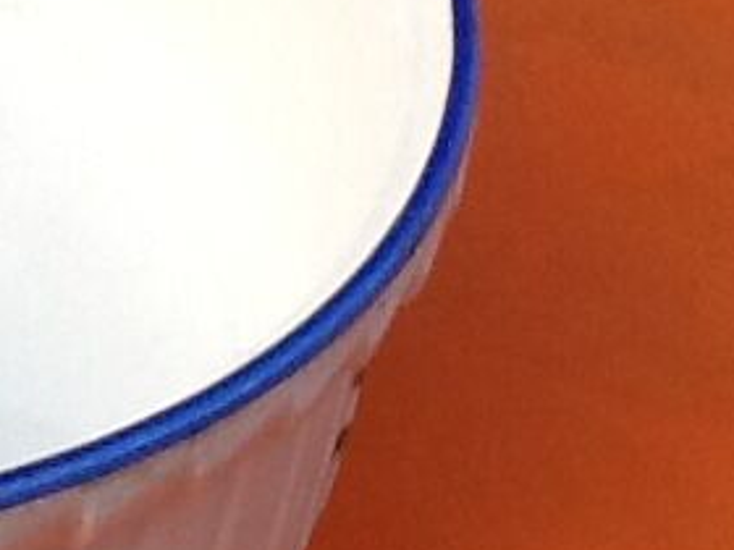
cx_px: -422
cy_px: 189
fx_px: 3202
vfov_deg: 9.8
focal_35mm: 151
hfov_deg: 12.3
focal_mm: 2.03
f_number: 2.4
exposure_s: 1/120
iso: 50
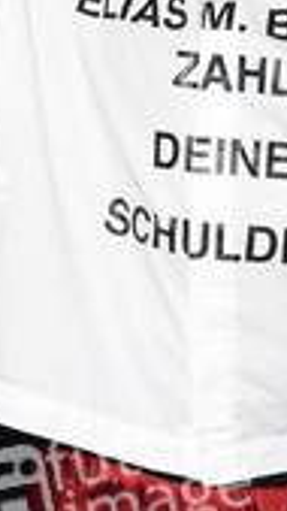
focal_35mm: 99
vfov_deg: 21.0
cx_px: 184
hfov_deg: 12.2
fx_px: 1340
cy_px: 36
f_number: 5
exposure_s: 1/80
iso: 3200
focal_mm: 40
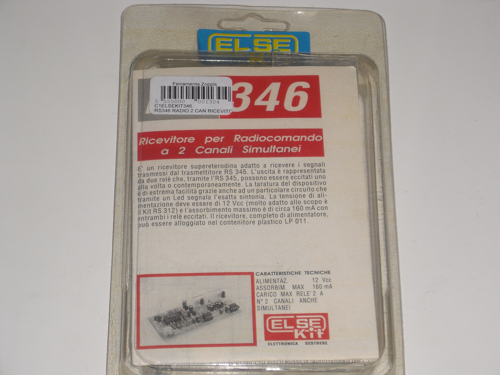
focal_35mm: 113
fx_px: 1632
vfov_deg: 13.1
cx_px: 250
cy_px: 188
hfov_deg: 17.4
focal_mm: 18.6
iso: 100
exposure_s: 1/60
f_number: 5.2
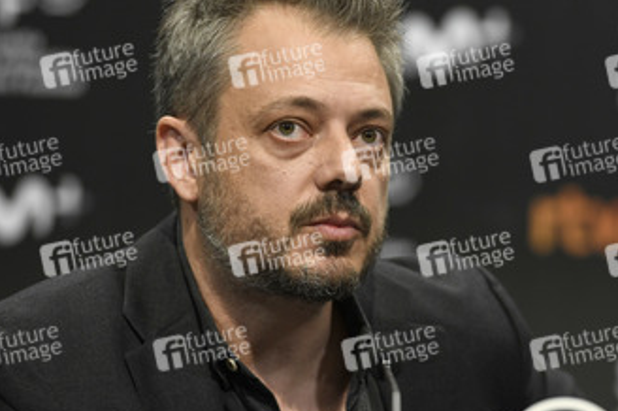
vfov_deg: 5.0
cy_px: 207
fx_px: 4716
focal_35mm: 275
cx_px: 415
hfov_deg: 7.5
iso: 1600
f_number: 4.5
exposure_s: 1/250
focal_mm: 200
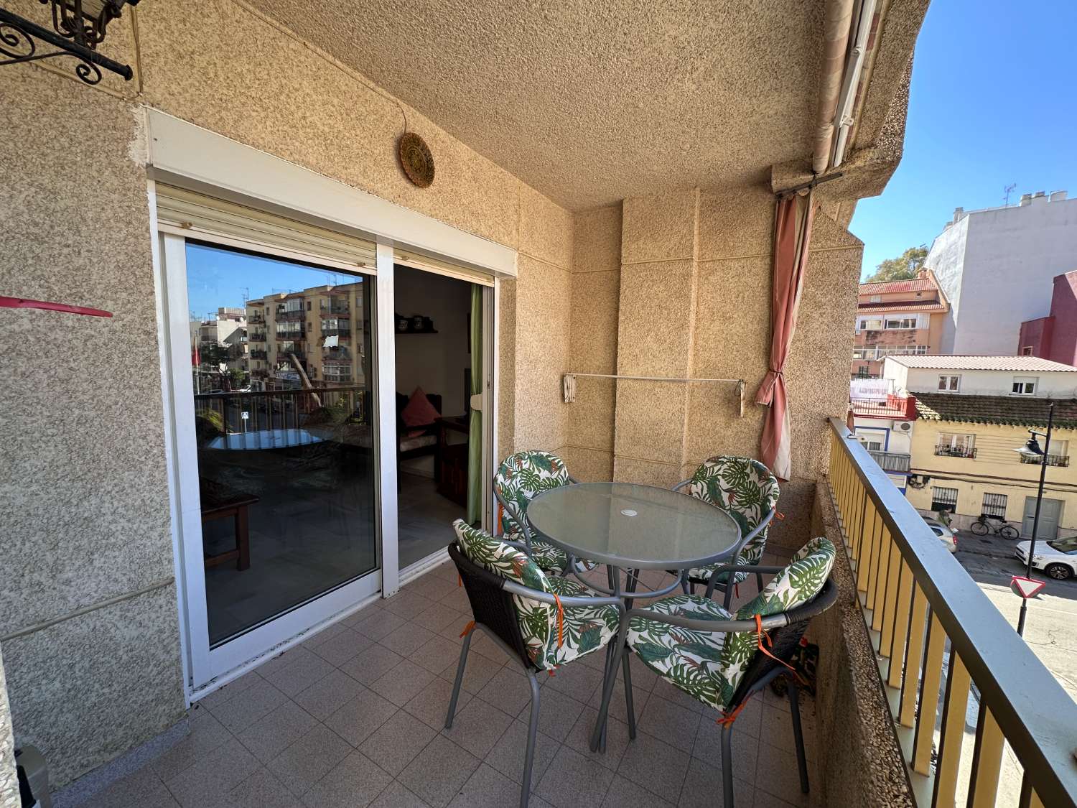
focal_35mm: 14
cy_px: 404
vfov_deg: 85.7
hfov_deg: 102.1
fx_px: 436
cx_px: 538
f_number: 2.2
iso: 40
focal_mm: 2.22
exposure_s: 1/228
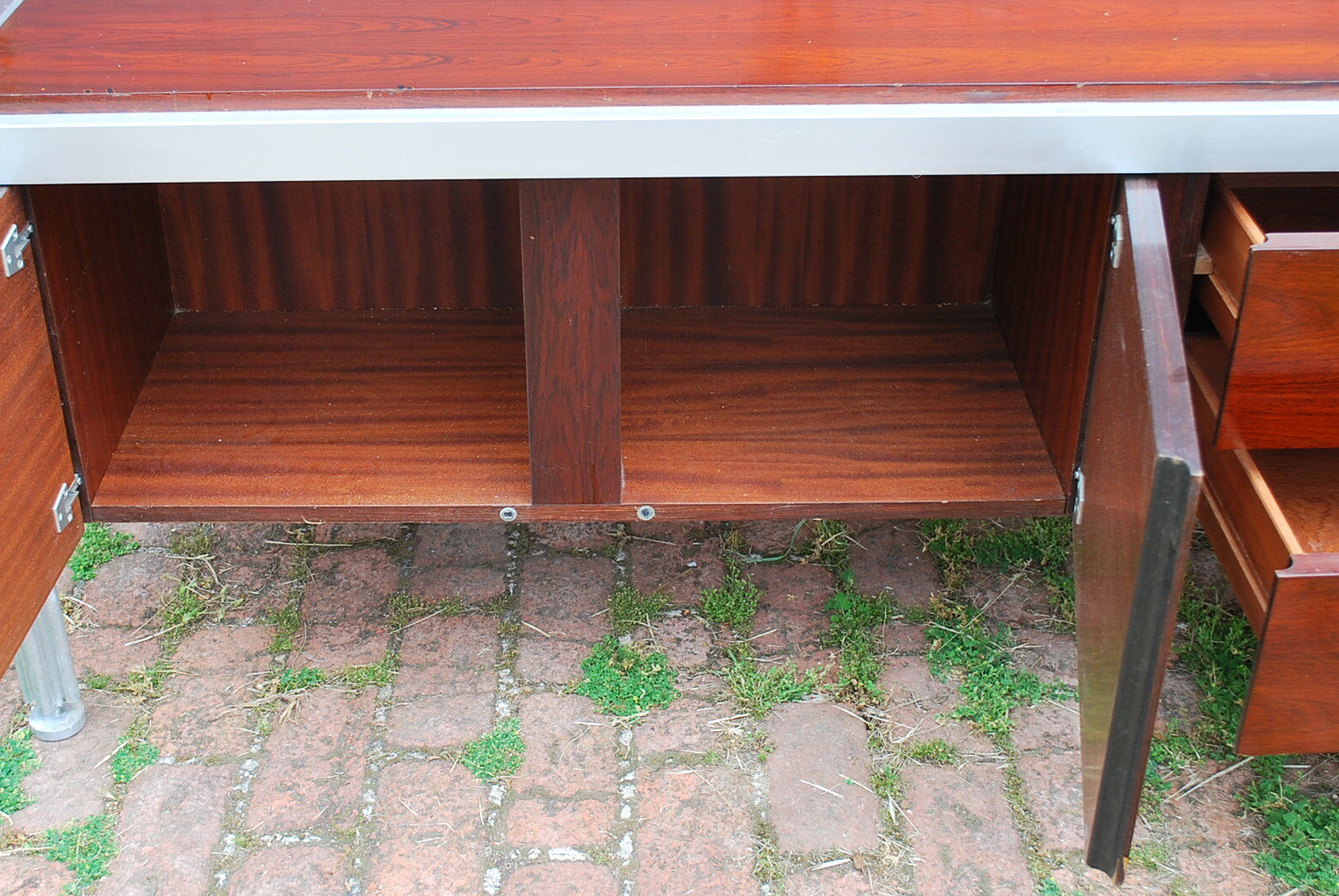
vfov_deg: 30.6
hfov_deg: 44.4
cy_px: 423
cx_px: 581
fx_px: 1638
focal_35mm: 44
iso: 200
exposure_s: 1/80
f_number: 4.2
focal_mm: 24
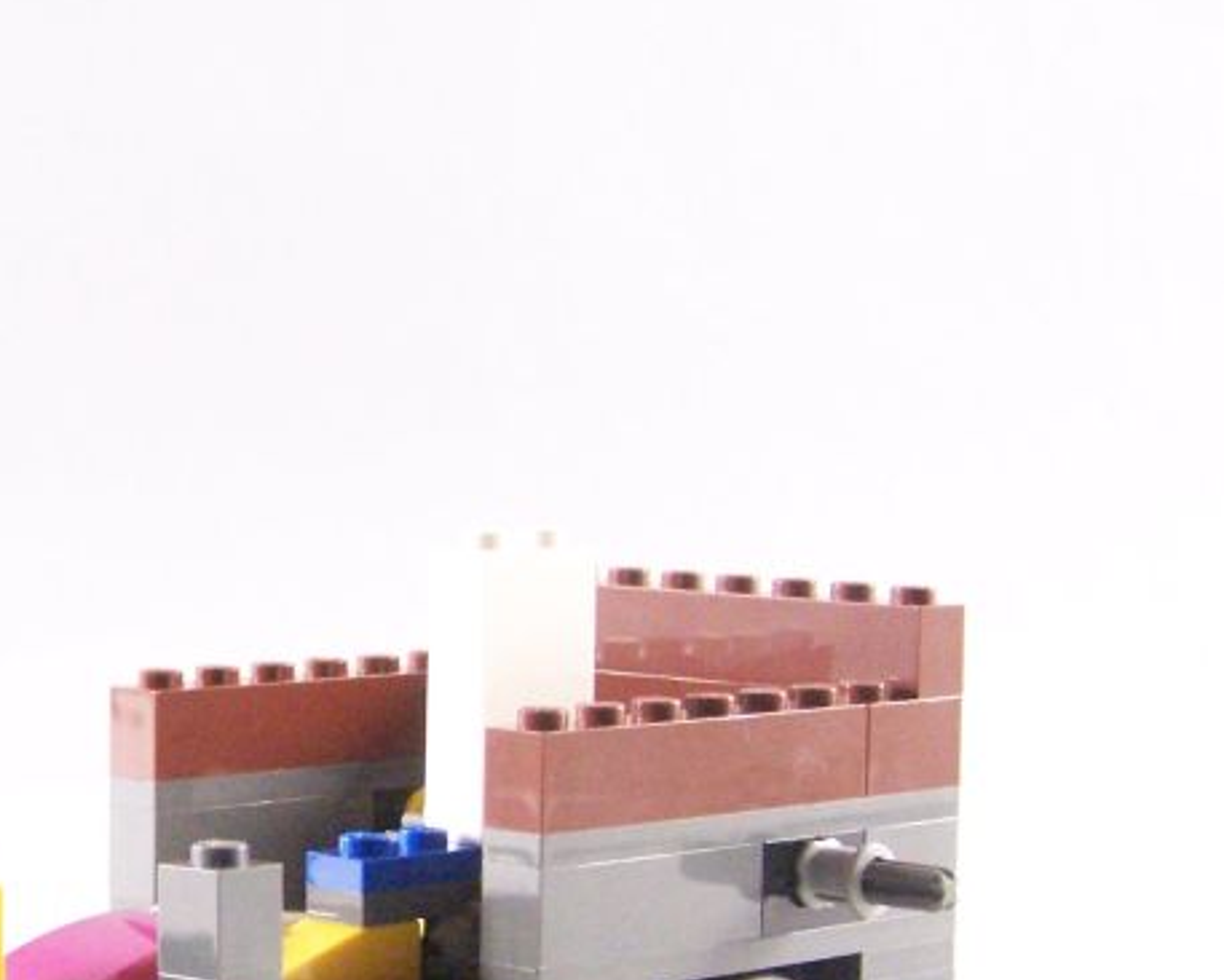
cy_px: 710
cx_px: 214
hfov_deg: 20.1
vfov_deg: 16.3
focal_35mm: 94
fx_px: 3407
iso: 400
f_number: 3.2
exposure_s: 1/45
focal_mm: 7.1
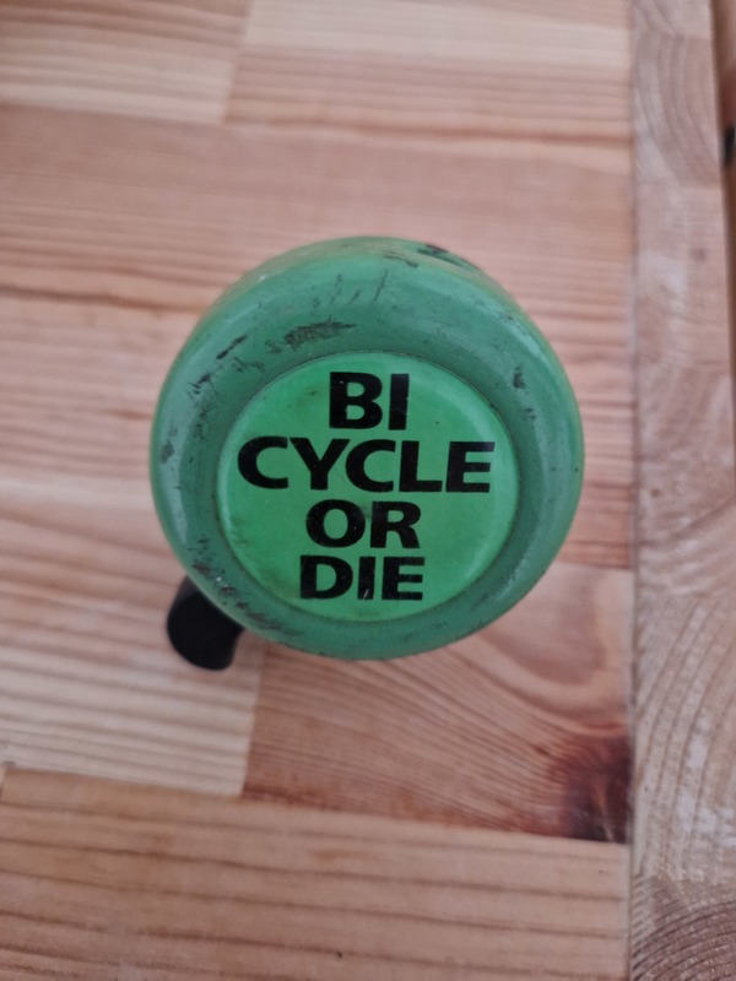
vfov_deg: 73.9
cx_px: 368
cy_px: 490
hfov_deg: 58.9
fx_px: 652
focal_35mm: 23
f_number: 1.8
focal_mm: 5.4
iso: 800
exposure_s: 1/25
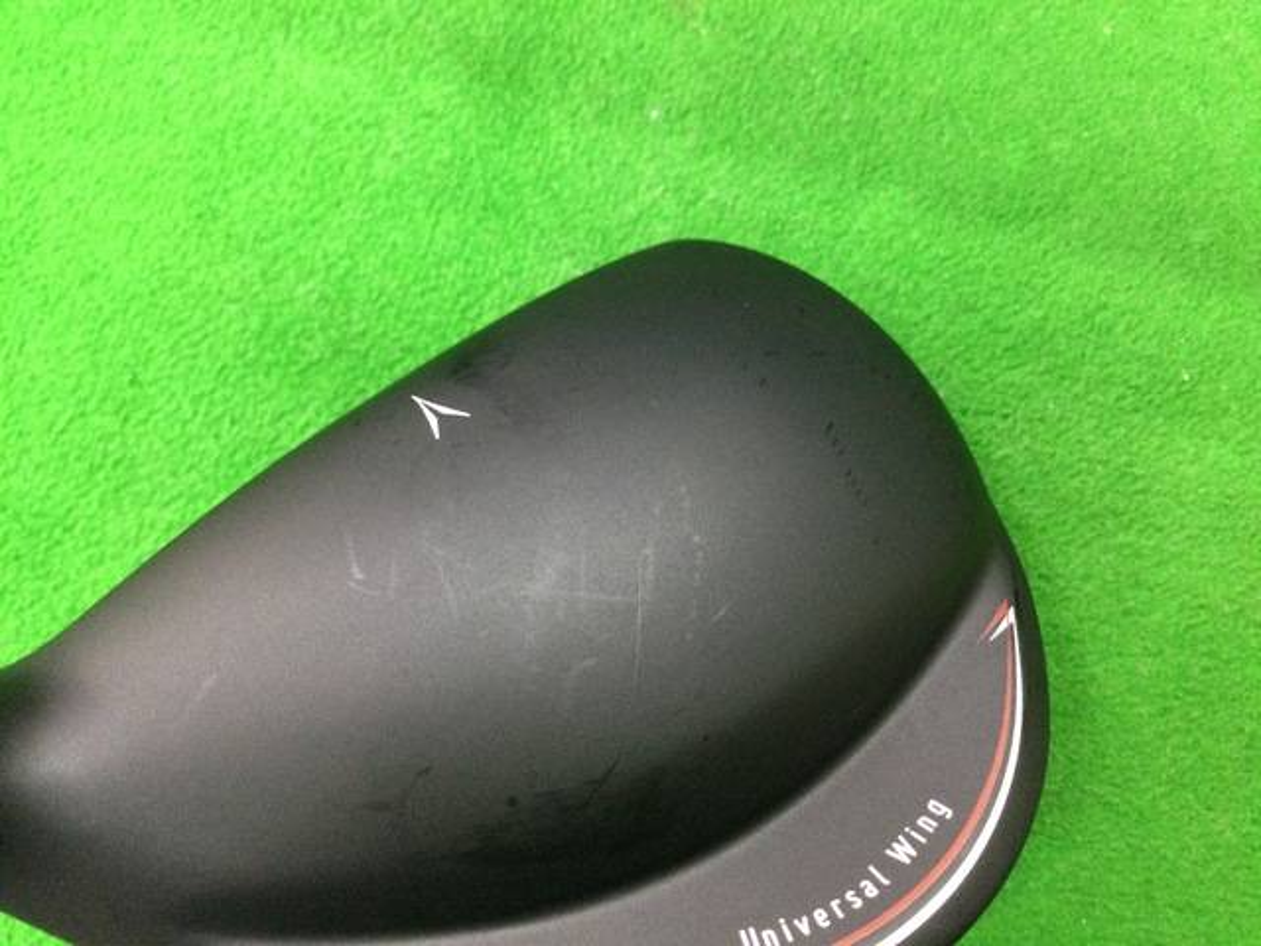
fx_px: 1129
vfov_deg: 45.4
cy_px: 473
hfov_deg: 58.4
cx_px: 630
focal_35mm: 31
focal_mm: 3.3
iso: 200
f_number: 2.4
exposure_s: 1/17
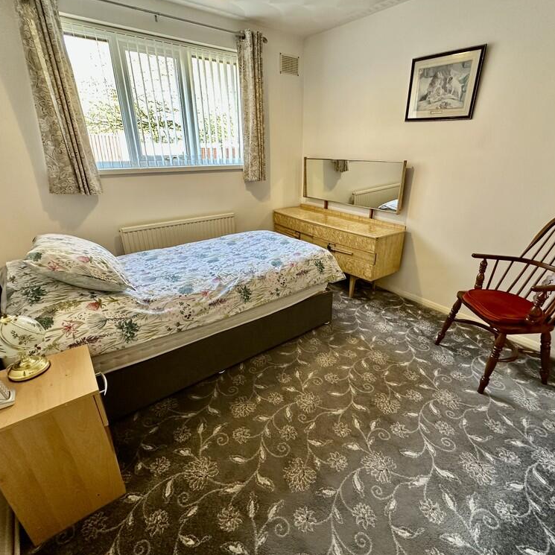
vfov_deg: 84.0
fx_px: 308
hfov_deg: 83.9
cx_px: 292
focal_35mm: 17
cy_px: 279
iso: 200
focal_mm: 2.22
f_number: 2.2
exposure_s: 1/50
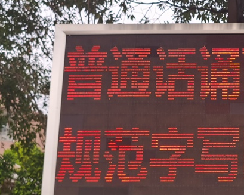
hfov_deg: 21.6
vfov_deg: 17.8
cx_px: 234
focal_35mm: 86
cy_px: 122
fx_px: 621
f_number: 1.6
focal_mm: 5.56
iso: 50
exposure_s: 1/2033
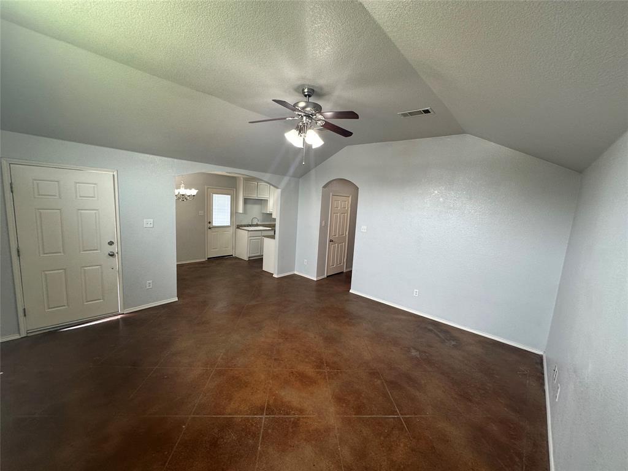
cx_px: 314
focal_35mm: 14
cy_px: 236
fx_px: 254
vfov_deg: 85.7
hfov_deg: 102.1
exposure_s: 1/120
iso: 125
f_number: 2.2
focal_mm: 2.22
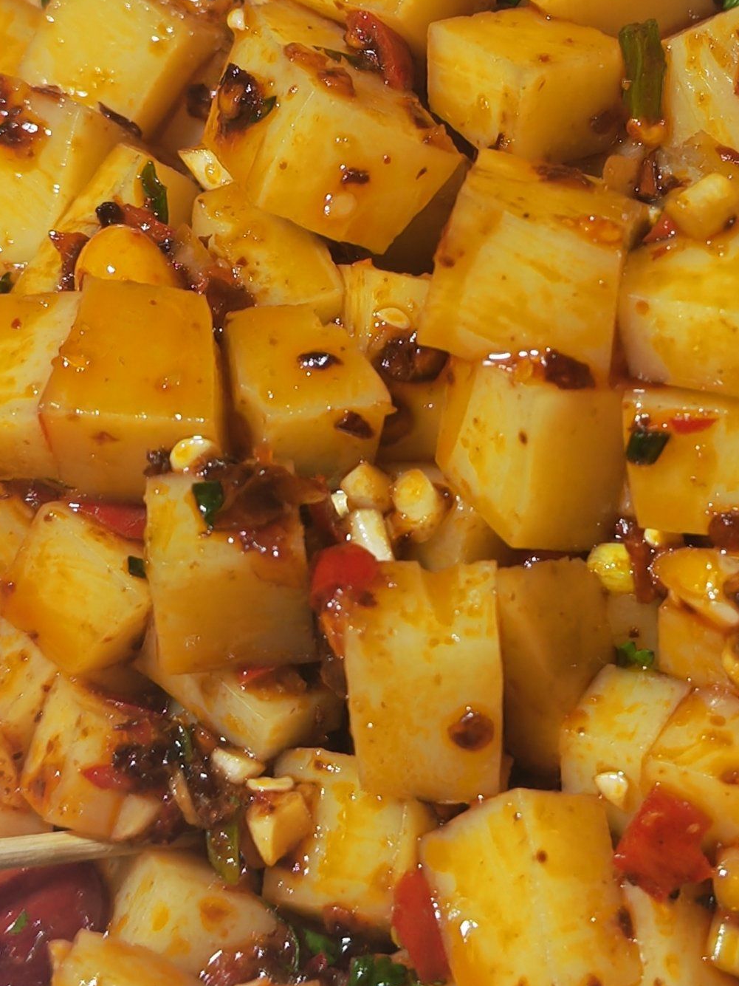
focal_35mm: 90
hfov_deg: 16.4
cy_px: 372
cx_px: 502
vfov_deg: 21.7
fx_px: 2562
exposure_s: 1/50
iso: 500
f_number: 1.9
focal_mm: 5.52
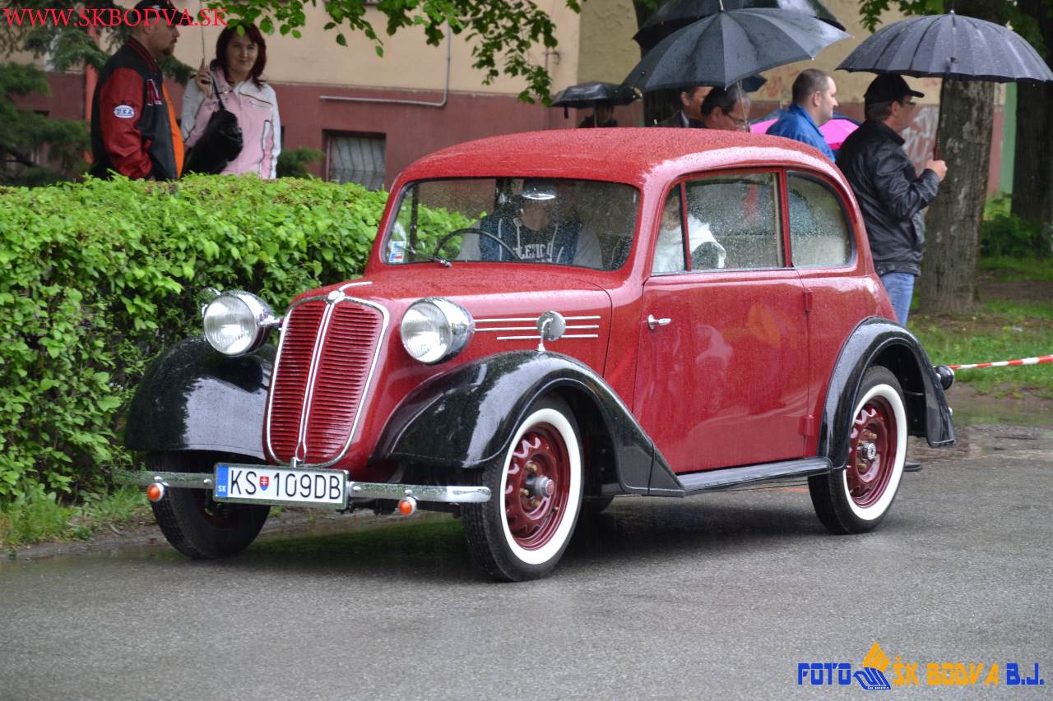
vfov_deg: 8.7
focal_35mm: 158
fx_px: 4606
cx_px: 526
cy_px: 350
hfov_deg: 13.0
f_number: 5.6
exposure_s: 1/60
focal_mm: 105
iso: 400
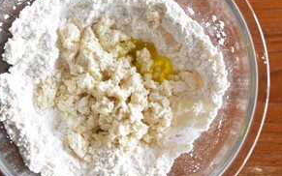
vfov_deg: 20.6
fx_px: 484
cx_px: 108
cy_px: 86
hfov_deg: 32.3
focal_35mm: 63
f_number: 6.3
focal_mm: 30
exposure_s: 1/160
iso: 6400
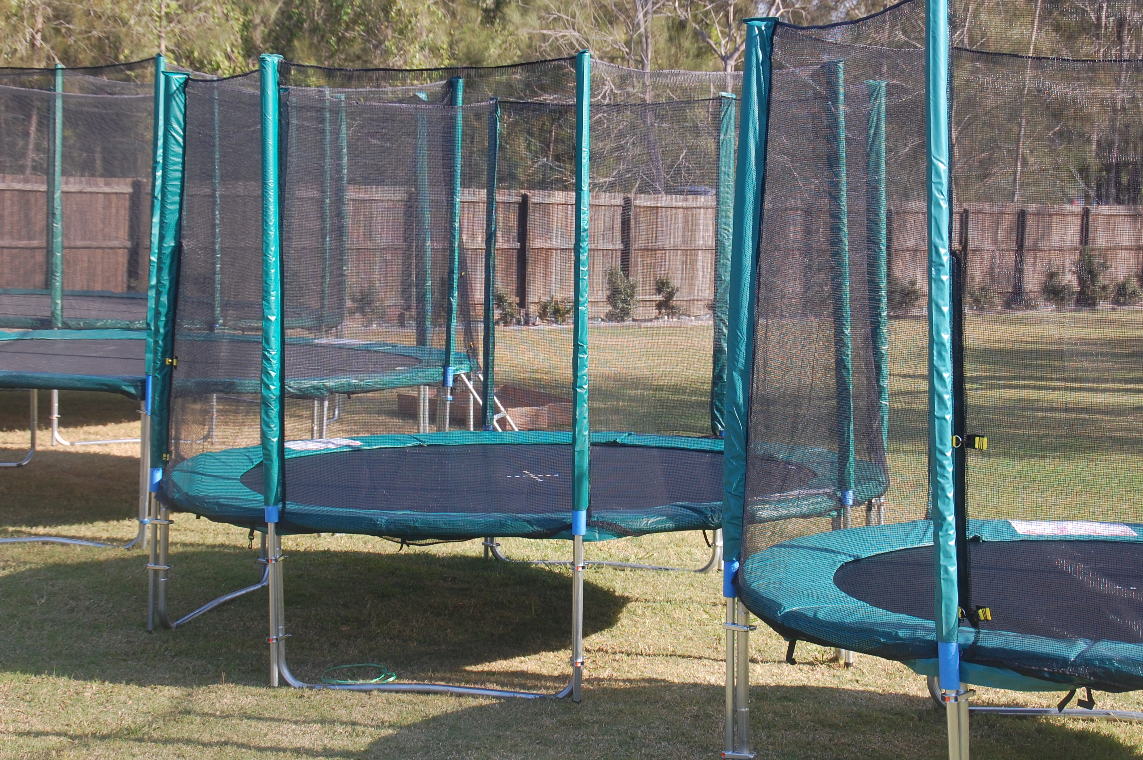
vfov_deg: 20.3
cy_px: 371
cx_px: 588
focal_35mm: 67
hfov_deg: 30.1
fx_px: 2126
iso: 200
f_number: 7.1
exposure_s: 1/200
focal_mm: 42
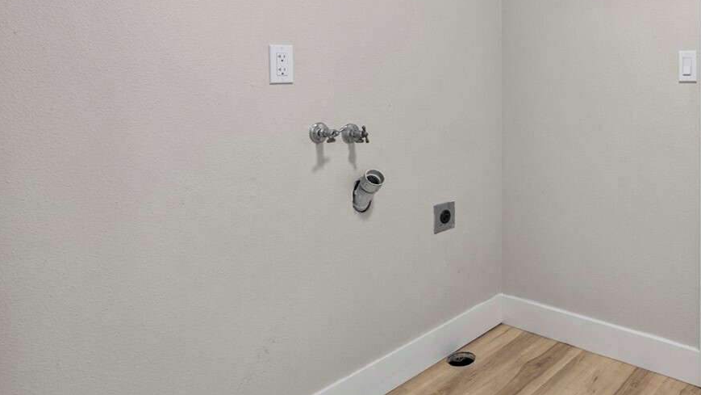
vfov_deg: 40.8
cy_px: 70
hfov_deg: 63.5
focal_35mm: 27
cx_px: 566
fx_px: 502
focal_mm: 14
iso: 320
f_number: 8
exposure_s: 1/60
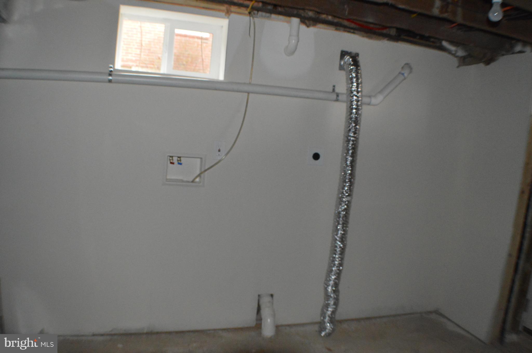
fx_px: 531
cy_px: 176
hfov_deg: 53.2
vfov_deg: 36.8
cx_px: 266
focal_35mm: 36
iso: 3200
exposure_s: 1/60
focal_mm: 24
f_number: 4
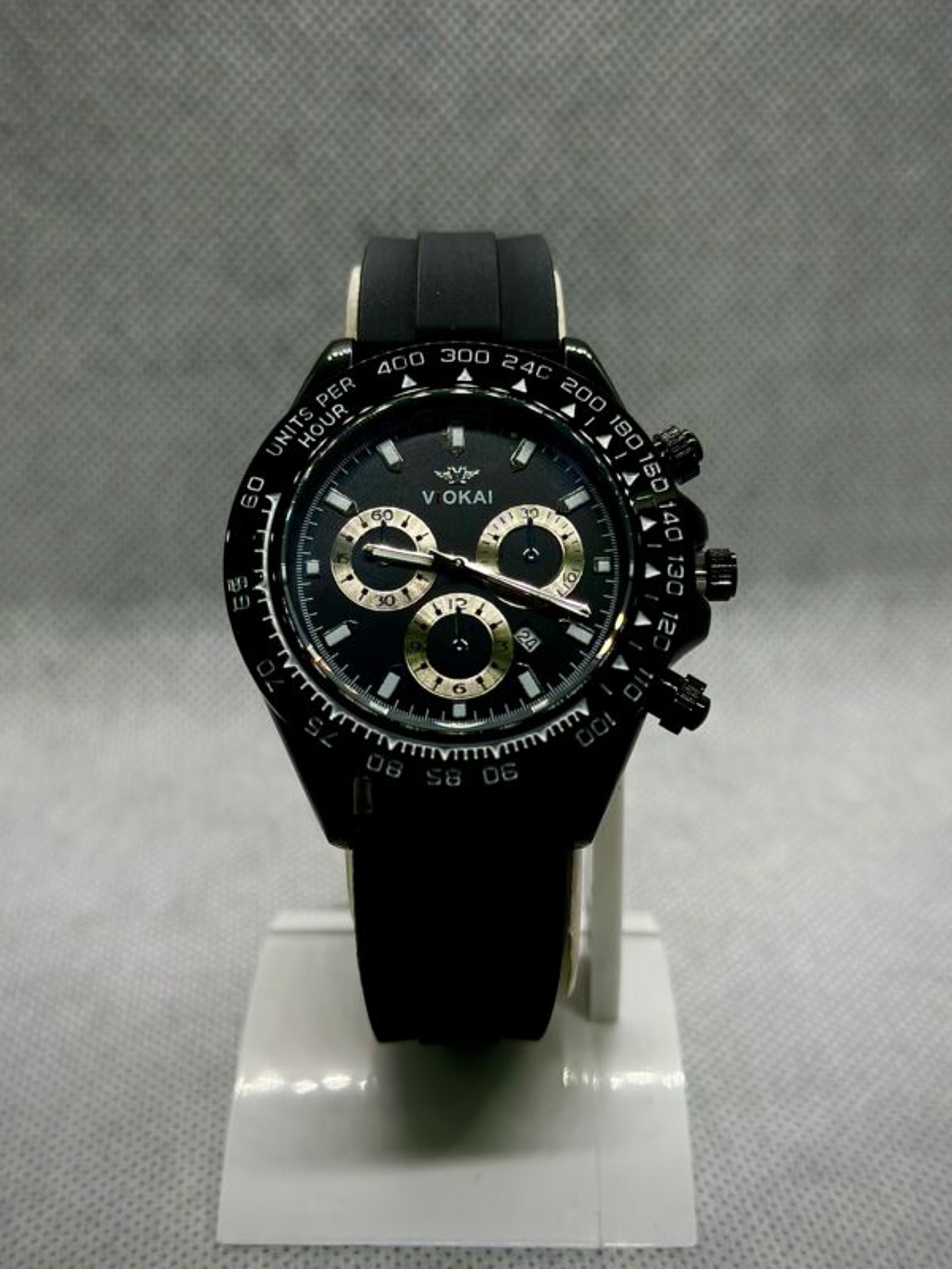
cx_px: 476
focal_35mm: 48
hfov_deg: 30.3
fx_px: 1760
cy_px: 634
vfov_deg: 39.7
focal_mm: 6.86
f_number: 1.78
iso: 80
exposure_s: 1/816
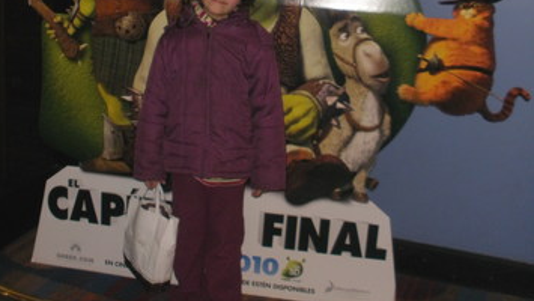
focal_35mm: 53
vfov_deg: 22.0
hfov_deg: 39.2
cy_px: 15
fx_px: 751
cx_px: 266
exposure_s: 1/30
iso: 160
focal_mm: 6.3
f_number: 3.5
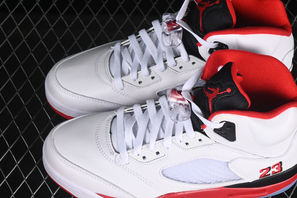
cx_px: 179
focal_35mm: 100
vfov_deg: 13.7
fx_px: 825
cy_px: 106
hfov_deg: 20.4
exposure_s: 1/80
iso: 160
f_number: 7.1
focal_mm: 50
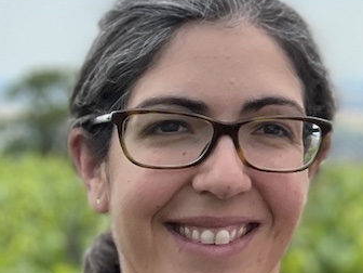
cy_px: 29
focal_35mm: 107
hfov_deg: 16.6
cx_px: 560
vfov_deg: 13.7
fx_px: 1122
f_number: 2.2
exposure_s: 1/831
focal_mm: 2.71
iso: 32
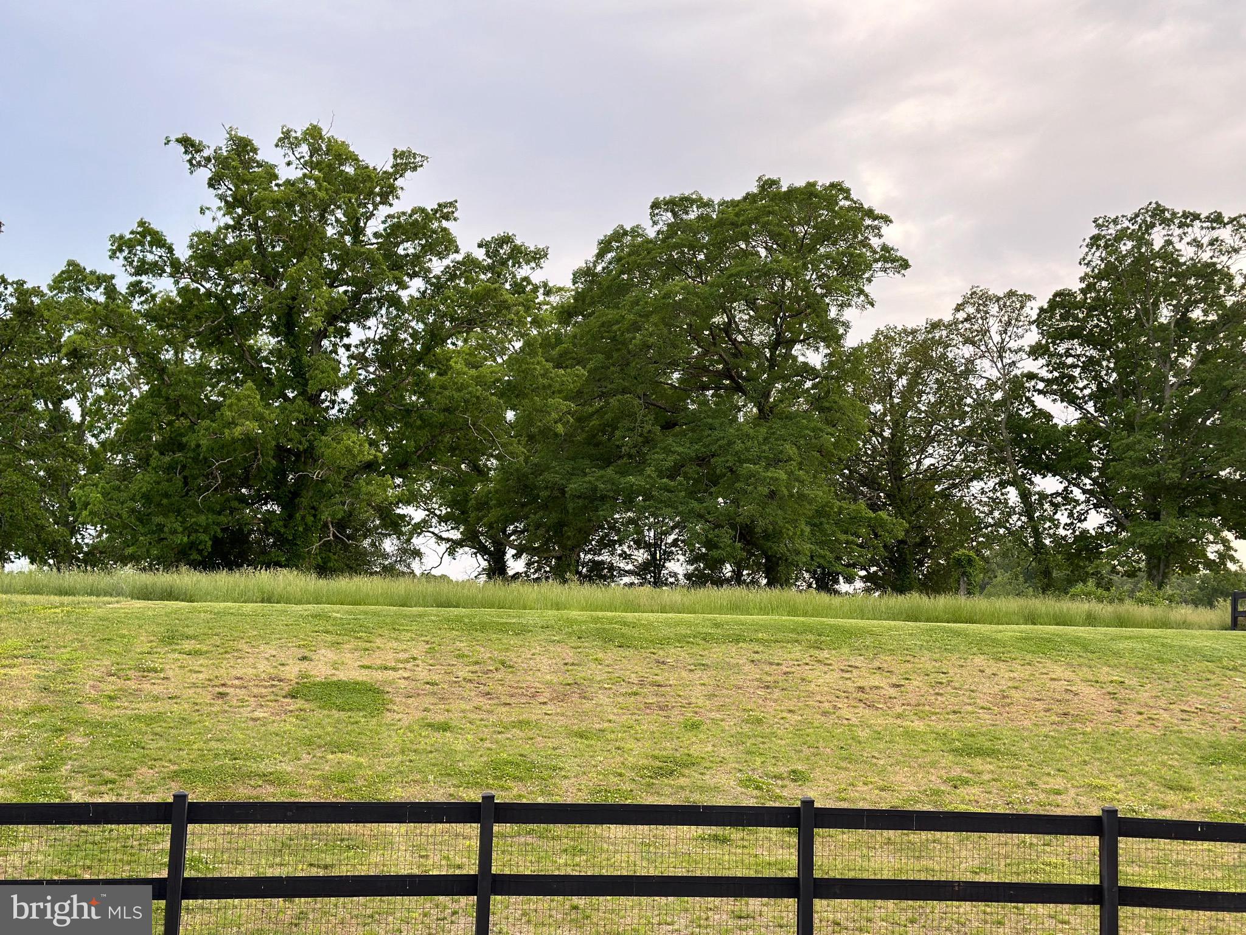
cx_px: 623
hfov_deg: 39.7
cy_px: 468
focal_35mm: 48
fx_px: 1728
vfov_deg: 30.3
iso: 80
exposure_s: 1/218
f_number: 1.78
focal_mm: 6.86
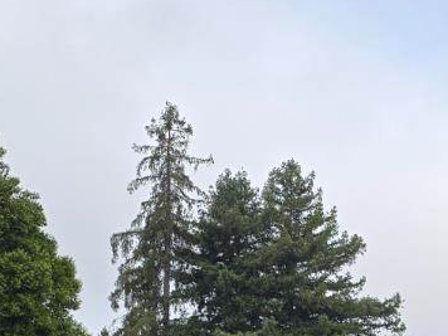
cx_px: 516
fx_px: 1255
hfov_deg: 19.2
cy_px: 498
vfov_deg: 14.3
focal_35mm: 97
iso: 12
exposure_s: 1/391
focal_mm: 6.3
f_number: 1.7
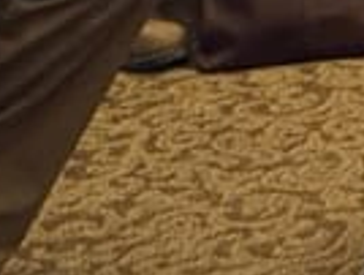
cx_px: 956
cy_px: -547
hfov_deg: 8.8
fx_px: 2086
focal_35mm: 198
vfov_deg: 6.8
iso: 100
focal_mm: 4.2
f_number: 1.6
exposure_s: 1/60
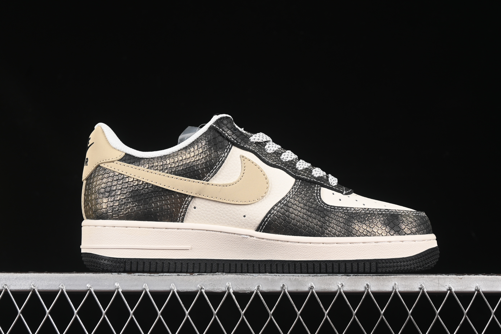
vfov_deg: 18.2
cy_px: 167
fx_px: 1044
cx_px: 250
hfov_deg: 27.0
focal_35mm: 75
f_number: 7.1
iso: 160
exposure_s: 1/60
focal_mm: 50
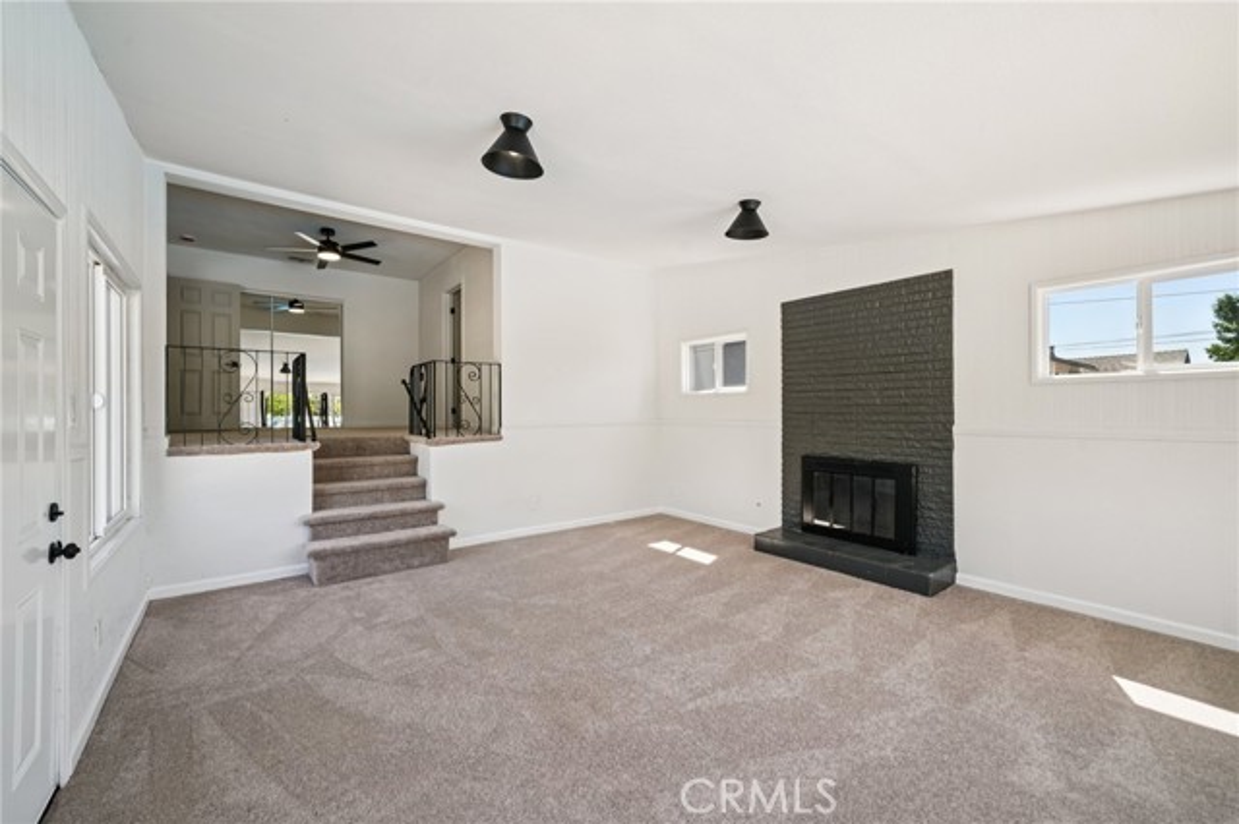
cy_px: 412
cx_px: 620
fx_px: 482
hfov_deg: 104.3
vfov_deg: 81.1
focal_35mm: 14
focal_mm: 14
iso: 100
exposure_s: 1/30
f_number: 8
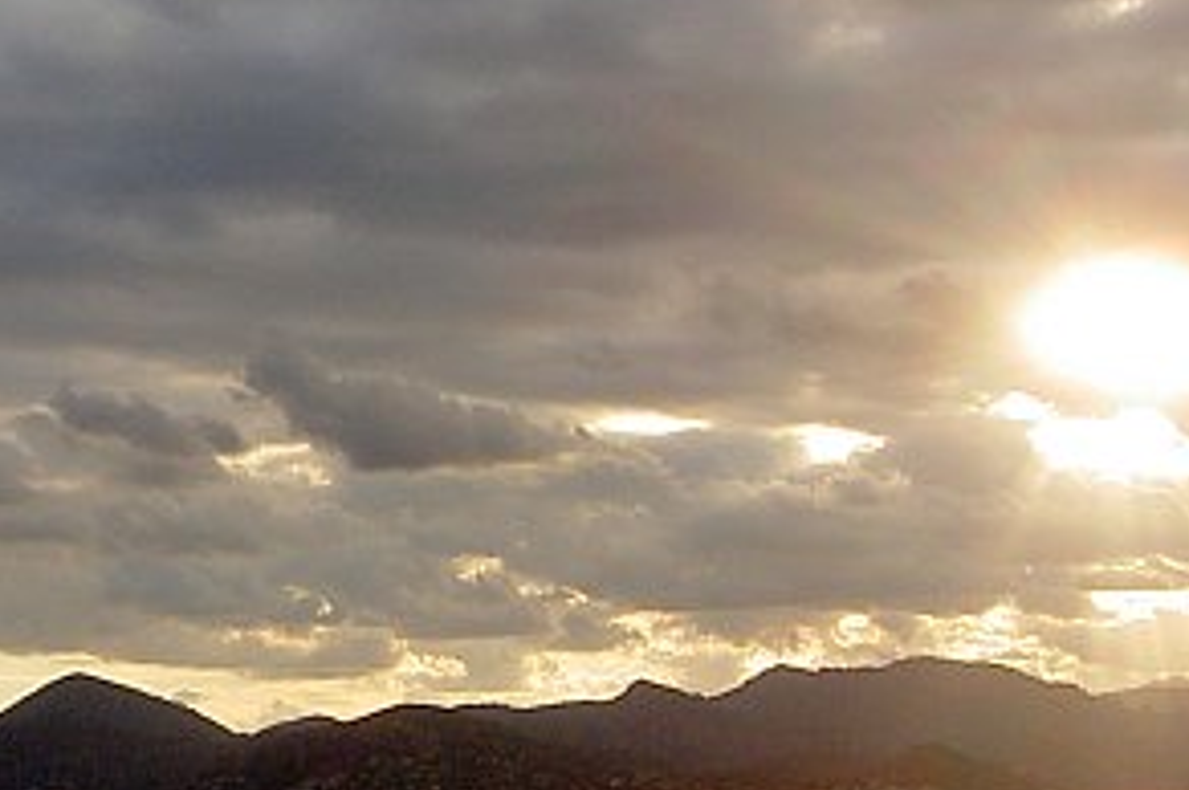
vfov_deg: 14.1
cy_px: 338
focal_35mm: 97
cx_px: 114
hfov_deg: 20.6
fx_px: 3200
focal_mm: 5.6
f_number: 4.7
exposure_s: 1/400
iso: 50
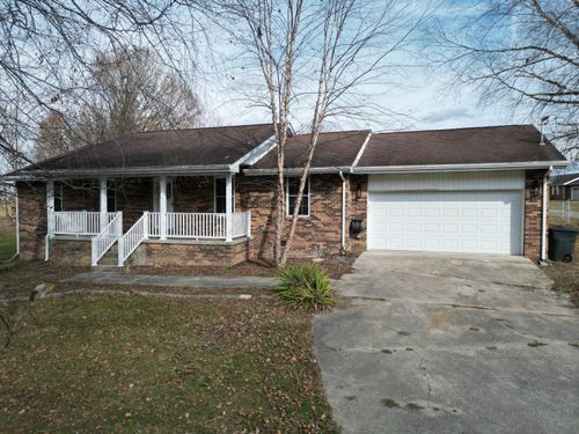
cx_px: 290
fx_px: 401
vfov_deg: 56.8
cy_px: 217
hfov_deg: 71.6
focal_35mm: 24
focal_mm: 6.72
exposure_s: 1/4000
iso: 150
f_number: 1.7
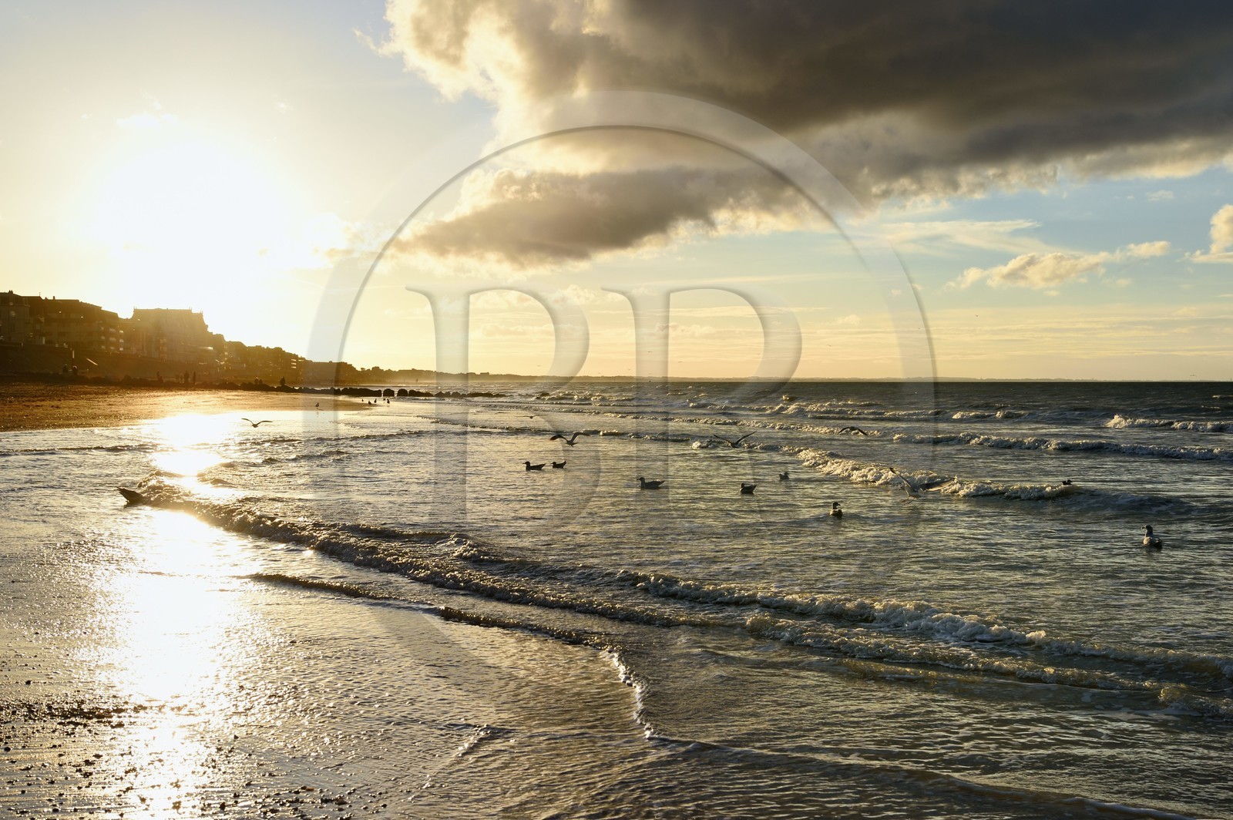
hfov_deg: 38.2
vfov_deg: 25.9
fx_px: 1779
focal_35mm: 52
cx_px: 616
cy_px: 410
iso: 200
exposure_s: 1/400
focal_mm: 52
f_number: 13
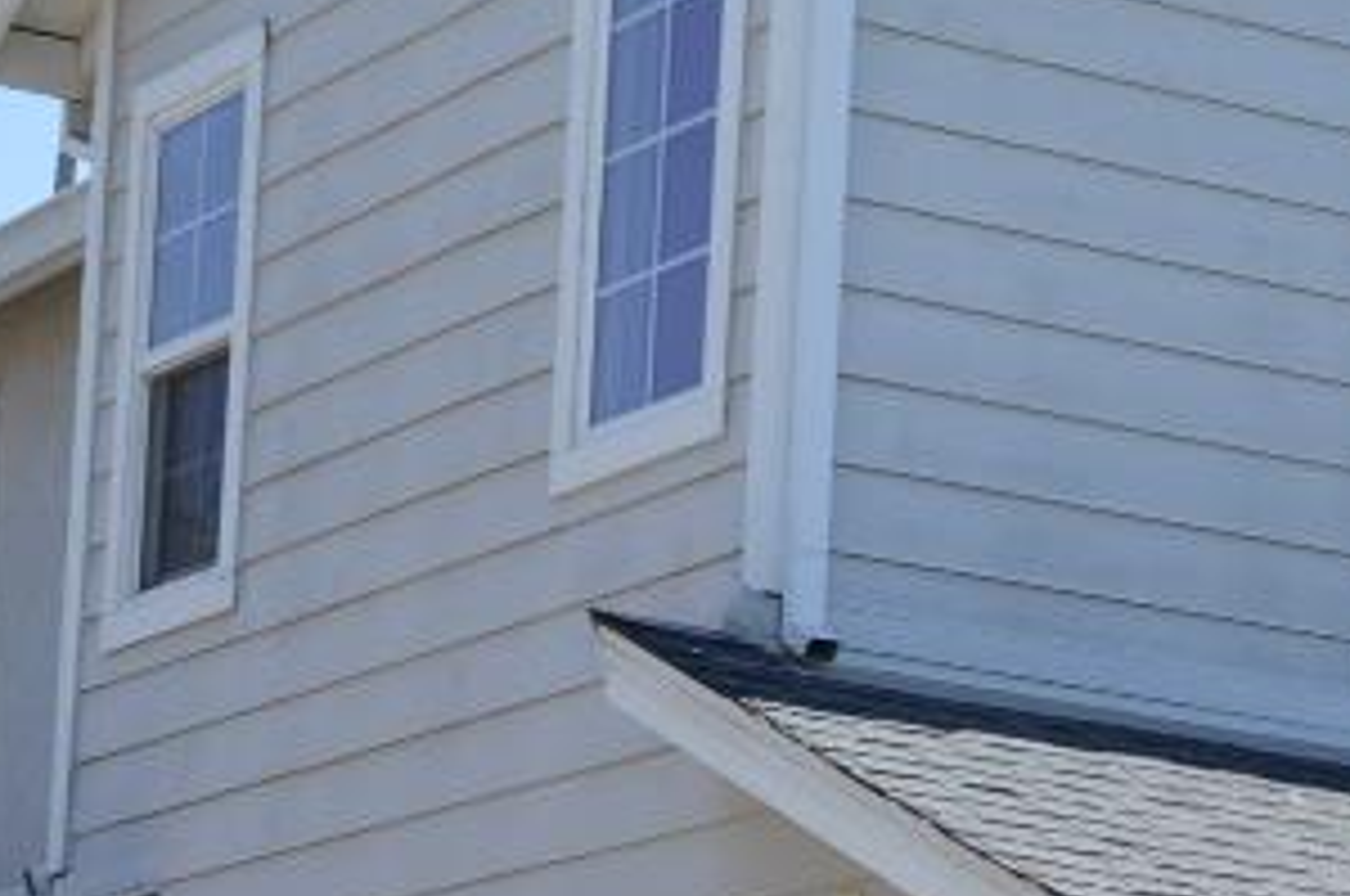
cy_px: 1430
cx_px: 1332
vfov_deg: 8.1
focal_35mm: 165
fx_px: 6178
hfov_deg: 12.3
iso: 100
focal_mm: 22
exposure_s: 1/200
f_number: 7.1
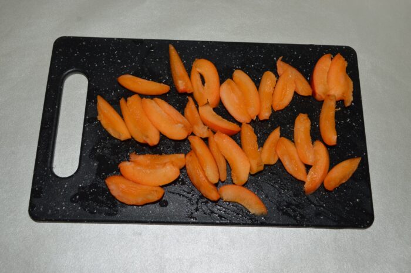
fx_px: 445
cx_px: 206
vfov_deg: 34.1
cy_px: 136
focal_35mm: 39
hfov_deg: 49.6
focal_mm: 26
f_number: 8
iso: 100
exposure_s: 1/60
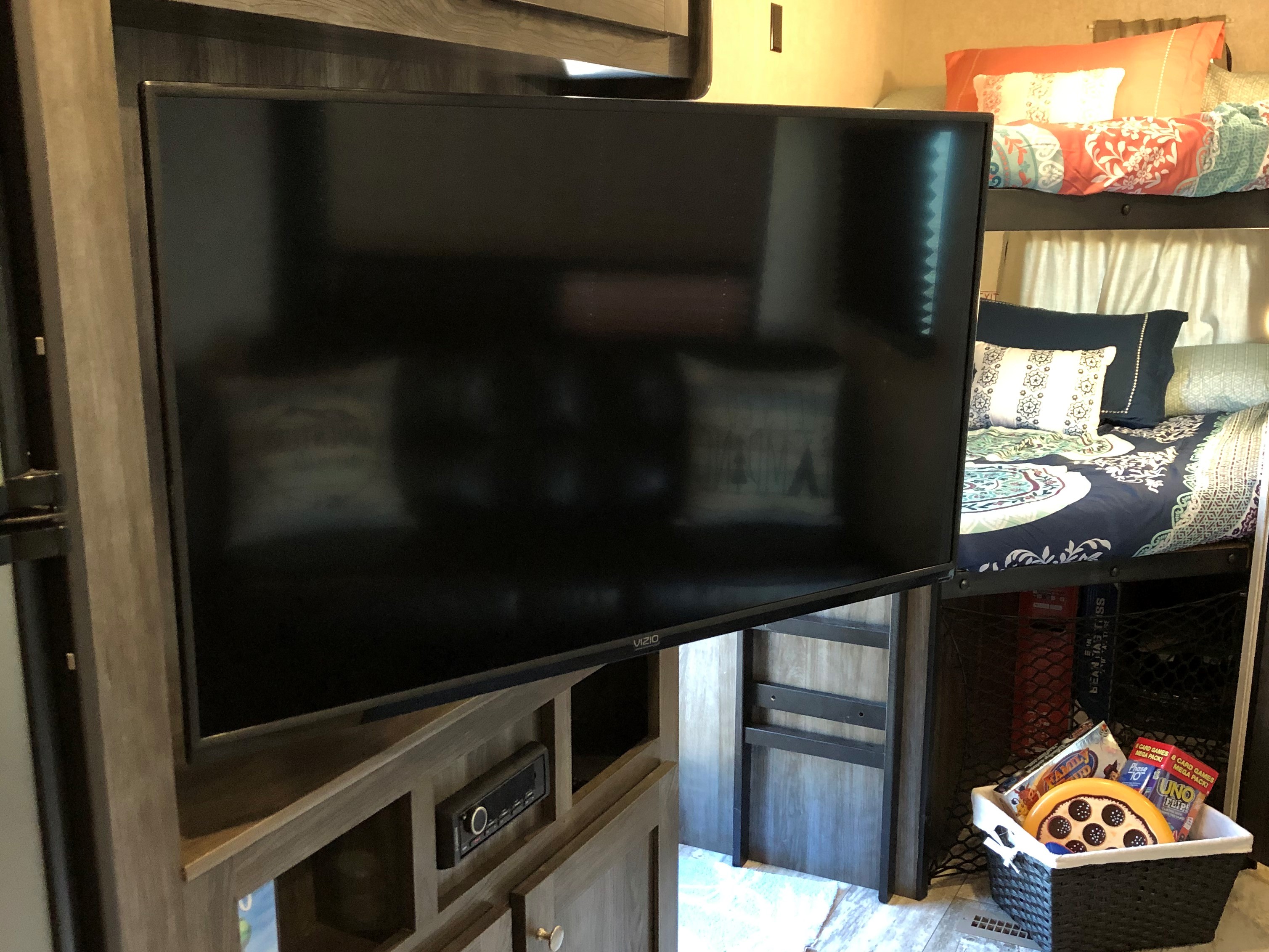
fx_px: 1027
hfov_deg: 63.4
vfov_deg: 49.7
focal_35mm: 28
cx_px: 634
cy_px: 476
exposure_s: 1/15
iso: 80
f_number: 1.8
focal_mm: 3.99
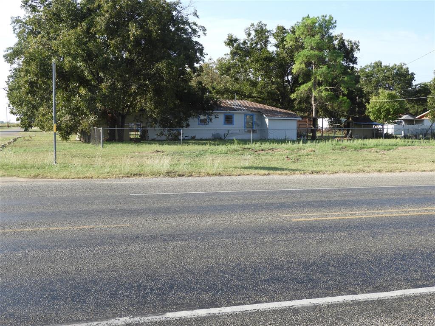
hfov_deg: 42.1
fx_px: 565
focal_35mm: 45
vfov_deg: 32.2
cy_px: 163
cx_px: 218
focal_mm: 8.1
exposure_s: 1/400
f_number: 4
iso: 100
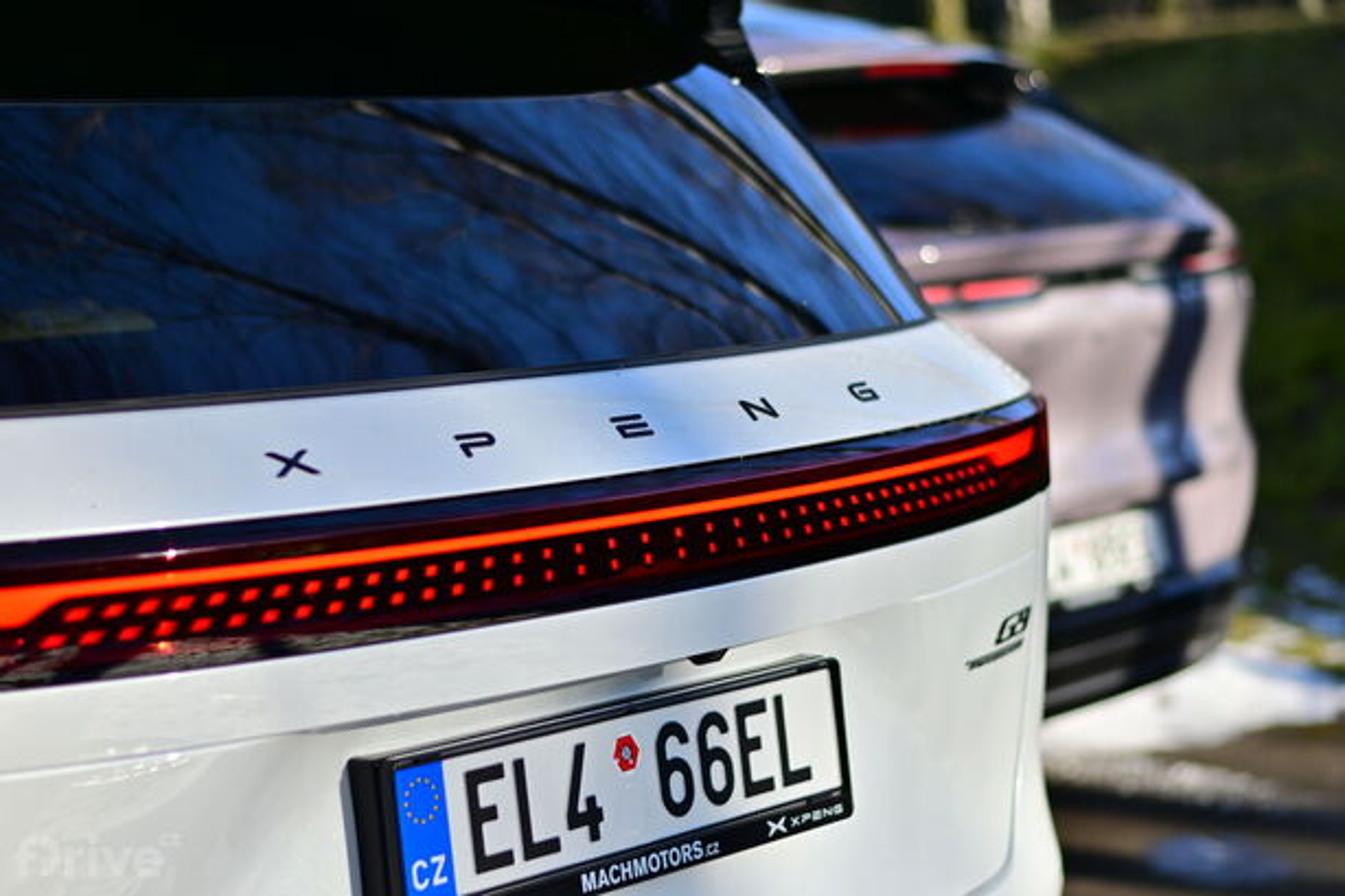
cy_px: 448
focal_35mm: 75
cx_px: 672
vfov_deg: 18.2
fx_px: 2801
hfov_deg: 27.0
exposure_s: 1/2500
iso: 100
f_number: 2
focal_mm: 50
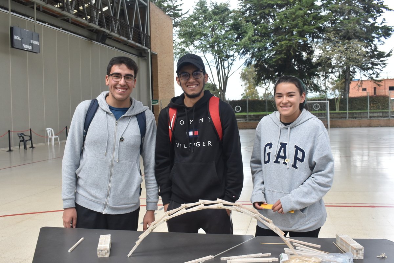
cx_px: 197
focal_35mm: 34
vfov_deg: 38.4
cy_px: 132
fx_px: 378
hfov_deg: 55.1
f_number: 8
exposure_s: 1/500
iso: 640
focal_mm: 23
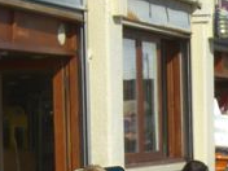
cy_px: 277
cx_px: 336
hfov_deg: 6.9
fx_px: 1871
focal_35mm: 284
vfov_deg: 5.2
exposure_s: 1/250
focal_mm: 16.3
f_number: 8.6
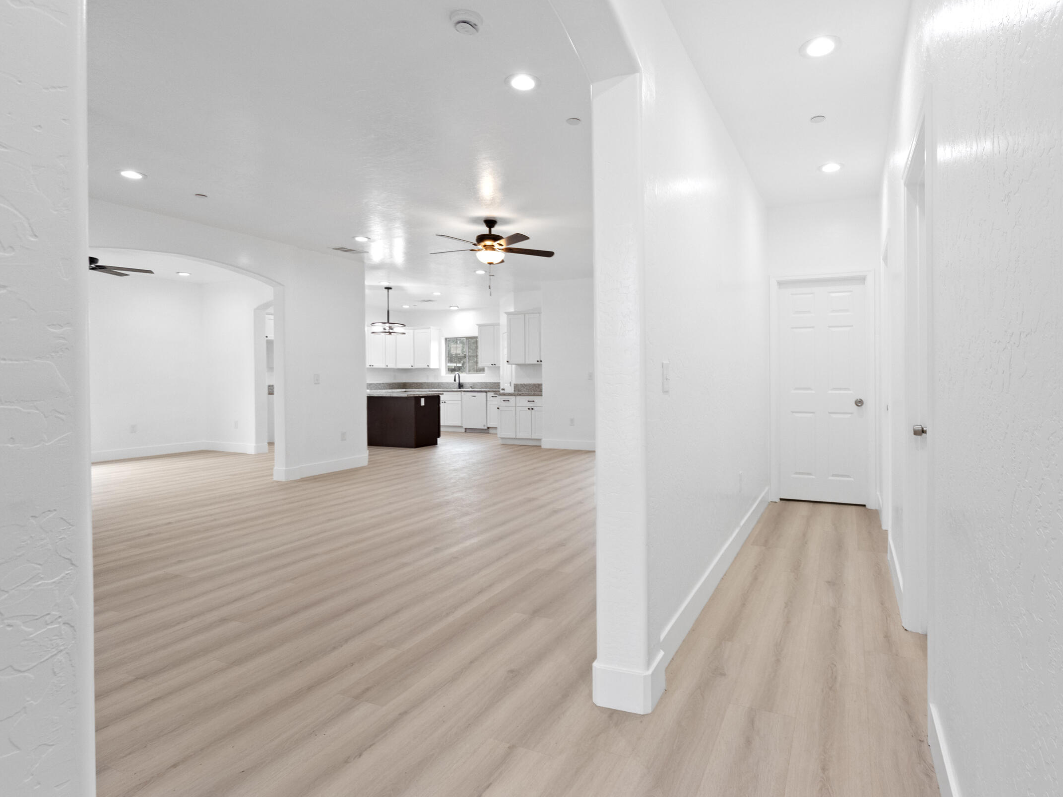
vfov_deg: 71.6
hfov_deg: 87.1
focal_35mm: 18
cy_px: 388
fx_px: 553
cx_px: 613
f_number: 9
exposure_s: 1/13
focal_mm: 16
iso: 1600
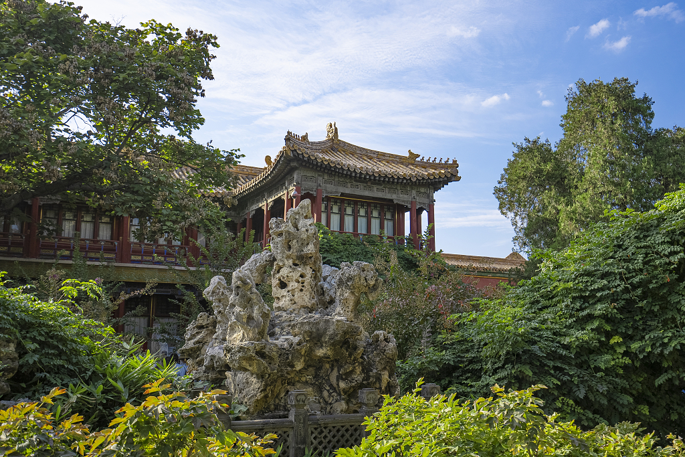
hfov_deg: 54.4
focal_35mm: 35
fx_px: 666
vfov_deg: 37.9
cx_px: 342
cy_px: 228
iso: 100
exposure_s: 1/640
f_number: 5.6
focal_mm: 35
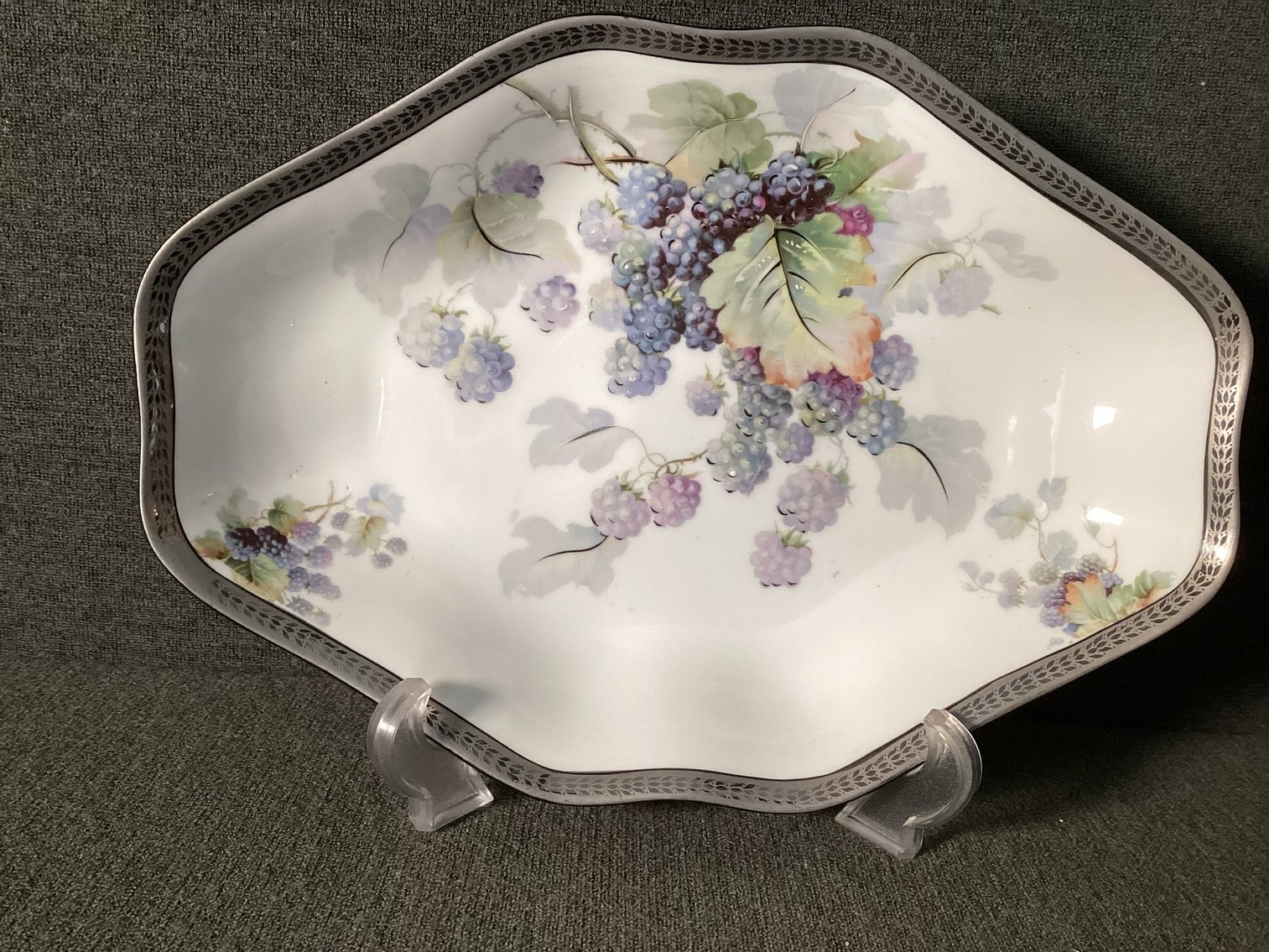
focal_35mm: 31
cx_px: 634
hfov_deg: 58.3
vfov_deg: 45.4
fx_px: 1137
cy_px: 476
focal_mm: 3.3
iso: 125
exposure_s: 1/60
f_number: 2.4
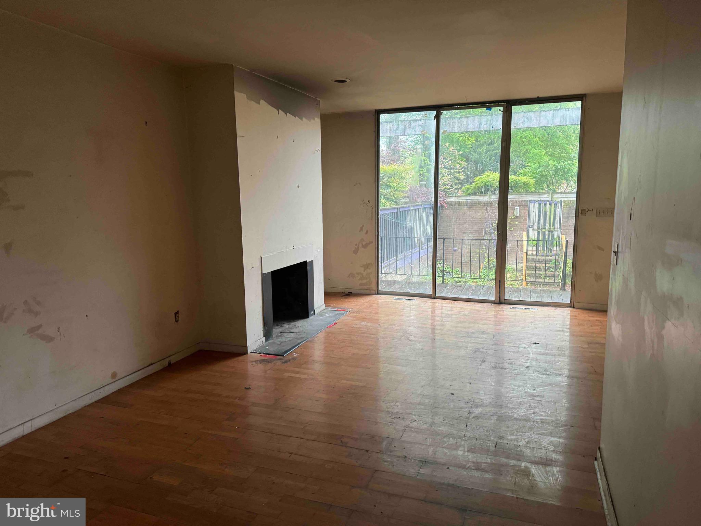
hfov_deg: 71.6
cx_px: 350
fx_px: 486
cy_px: 263
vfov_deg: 56.8
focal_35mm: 24
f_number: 1.78
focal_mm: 6.76
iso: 400
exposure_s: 1/60
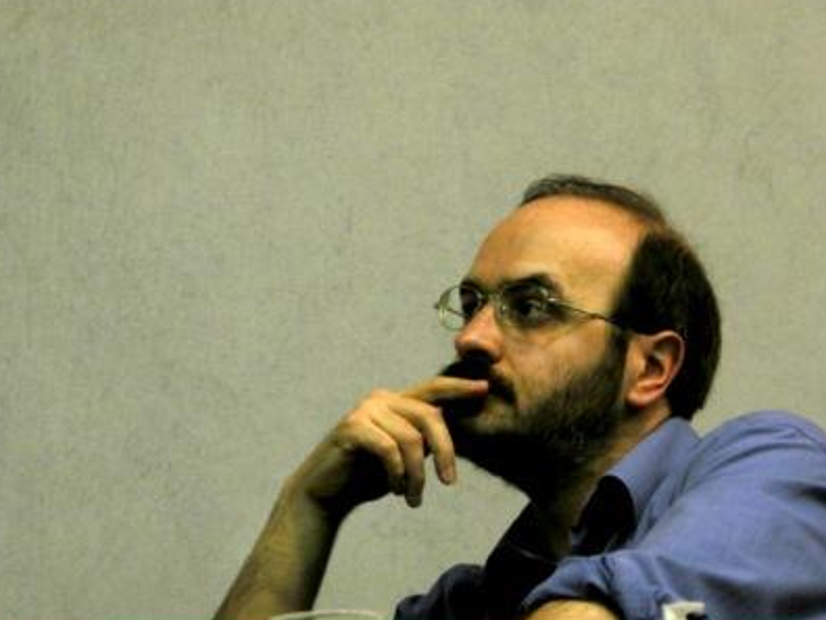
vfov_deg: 9.6
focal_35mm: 154
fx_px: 3675
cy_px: 326
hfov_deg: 12.8
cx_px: 371
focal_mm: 34.7
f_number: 5.4
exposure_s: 1/6.2
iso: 100
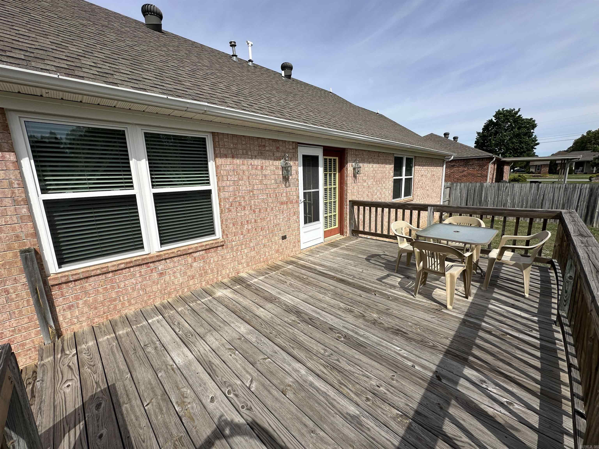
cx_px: 300
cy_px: 224
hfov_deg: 102.1
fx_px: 242
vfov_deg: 85.7
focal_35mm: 14
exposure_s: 1/2747
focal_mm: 2.22
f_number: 2.2
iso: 50
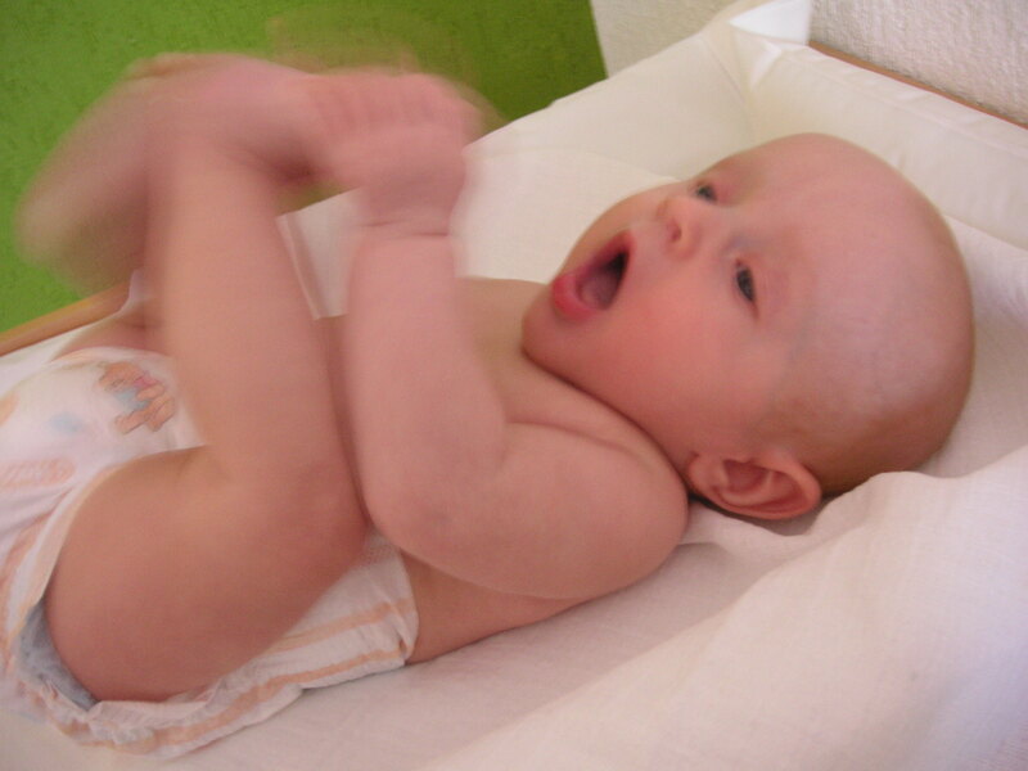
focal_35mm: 37
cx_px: 514
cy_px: 386
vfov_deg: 38.7
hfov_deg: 50.1
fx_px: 1099
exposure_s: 1/4
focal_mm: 6.1
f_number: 2.8
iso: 100
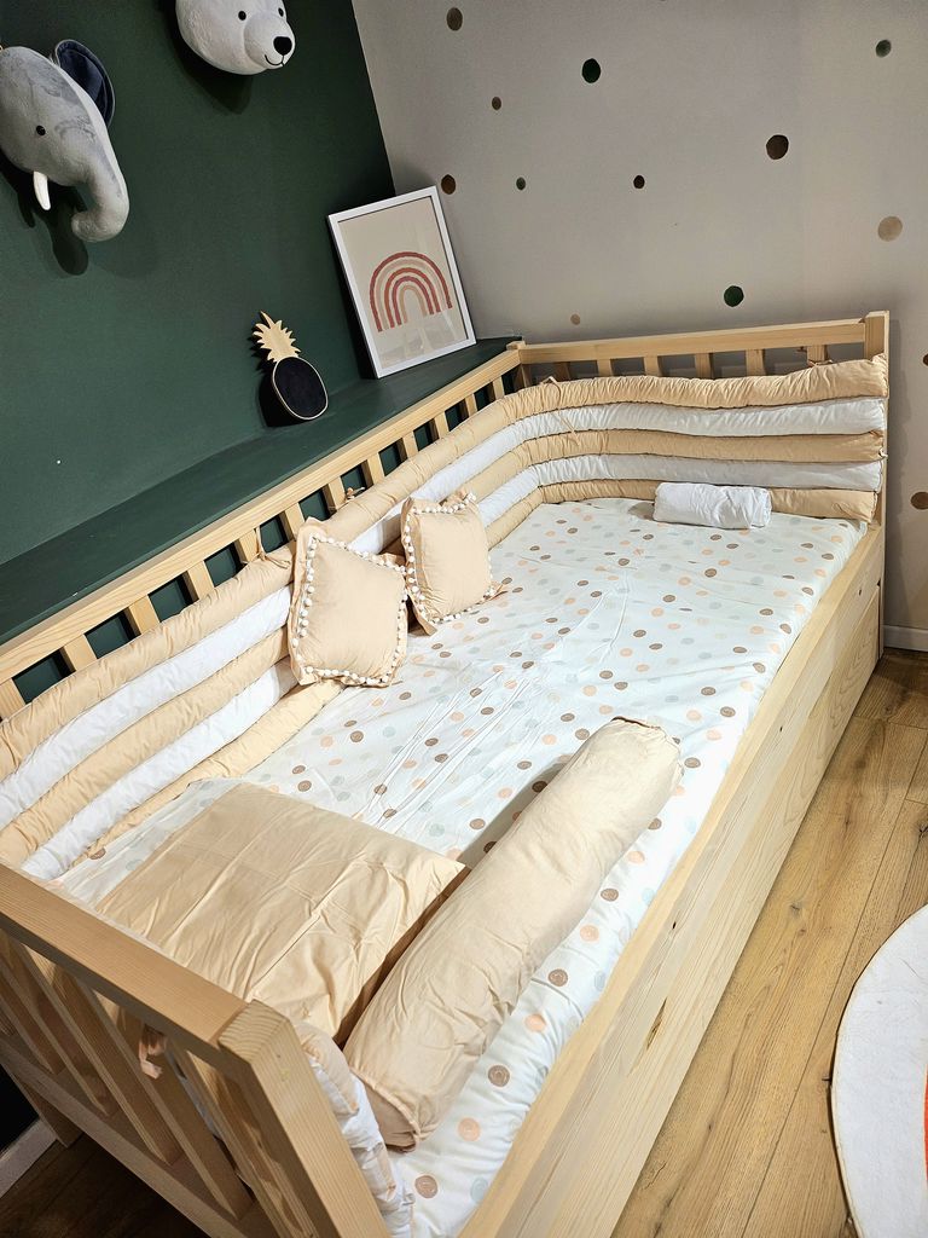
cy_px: 619
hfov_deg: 56.8
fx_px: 858
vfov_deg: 71.6
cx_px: 464
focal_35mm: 24
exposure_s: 1/141
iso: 50
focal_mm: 5
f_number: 1.8
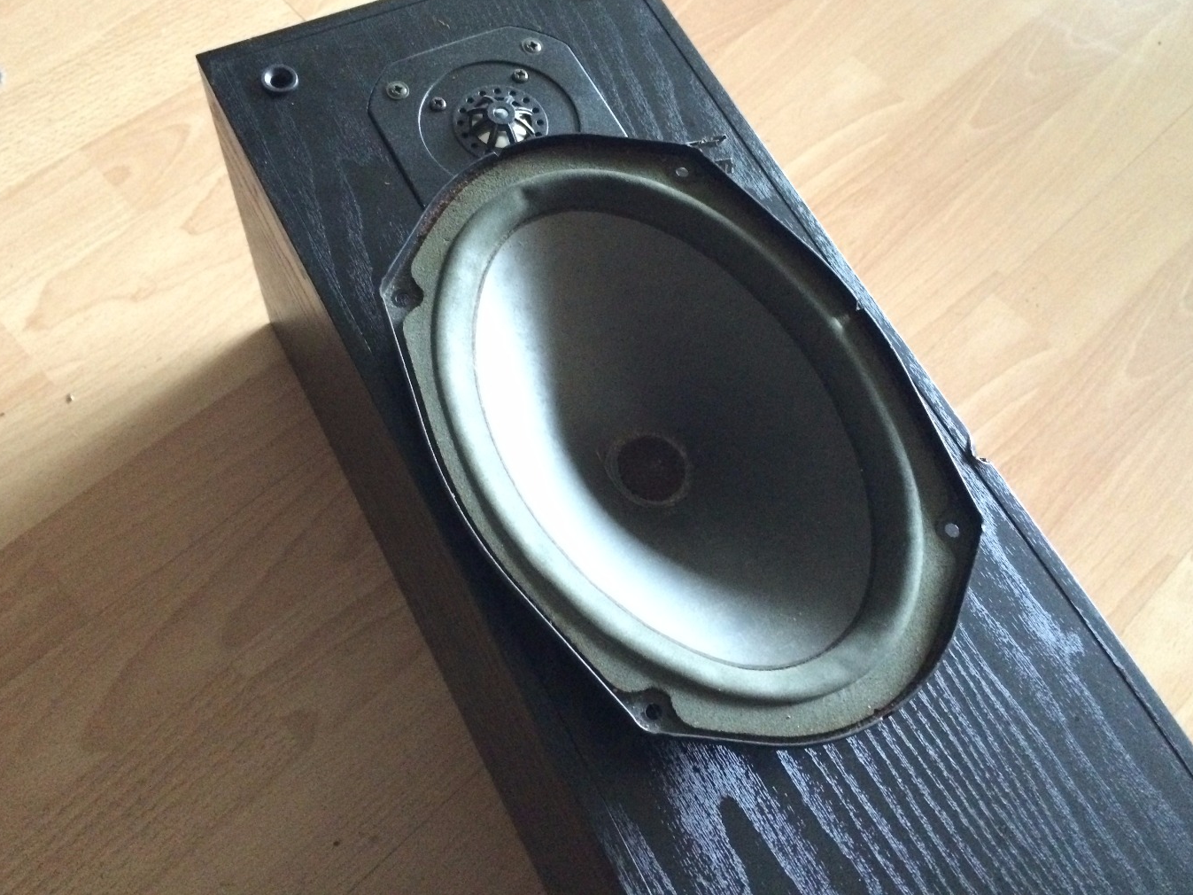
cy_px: 419
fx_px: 1068
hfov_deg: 58.4
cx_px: 591
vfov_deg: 45.4
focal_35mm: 31
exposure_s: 1/15
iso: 500
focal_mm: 4.15
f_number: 2.2
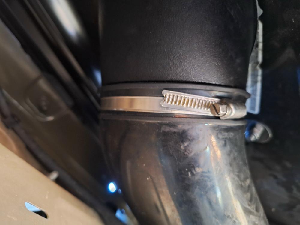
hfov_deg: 73.9
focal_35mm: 23
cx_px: 150
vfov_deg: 58.9
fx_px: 199
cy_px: 112
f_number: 1.8
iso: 640
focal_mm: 5.54
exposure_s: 1/20
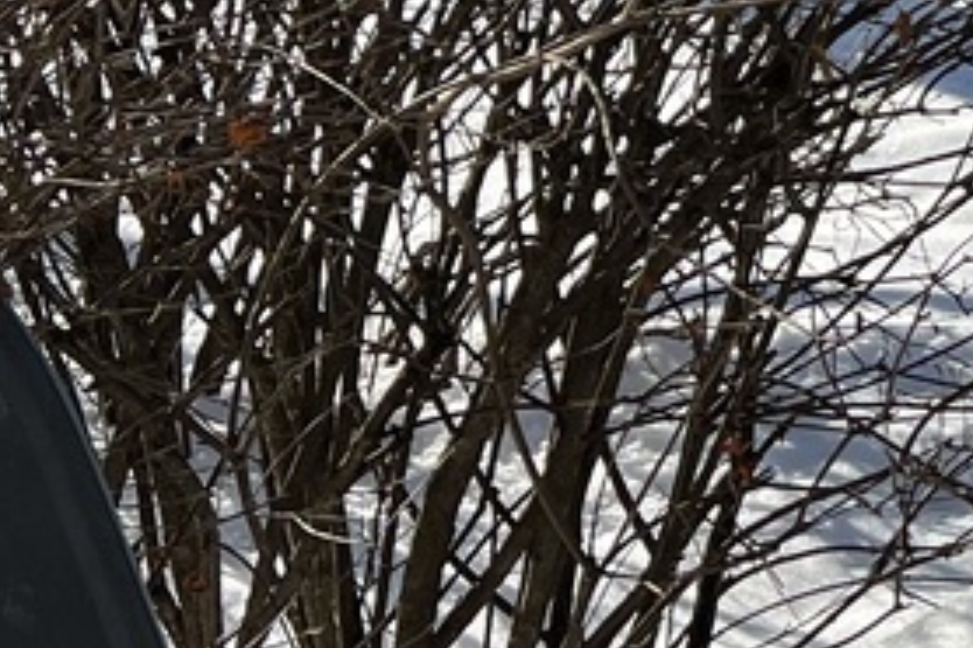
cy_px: -322
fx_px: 3782
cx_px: 1974
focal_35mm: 140
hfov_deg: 12.7
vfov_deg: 9.5
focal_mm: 5.7
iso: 50
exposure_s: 1/4274
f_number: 1.5
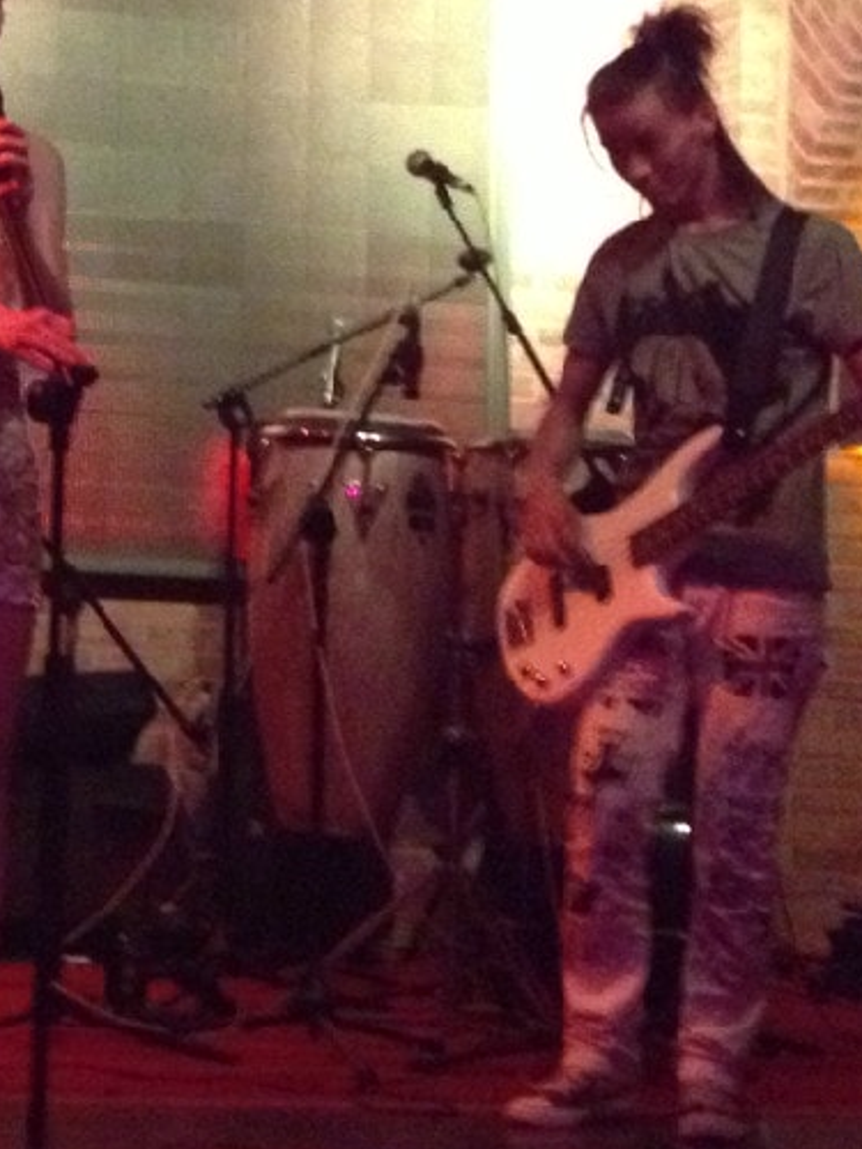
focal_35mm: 112
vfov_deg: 17.4
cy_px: 163
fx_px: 3719
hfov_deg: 12.7
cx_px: -301
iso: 640
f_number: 2.4
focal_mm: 4.28
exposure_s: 1/15
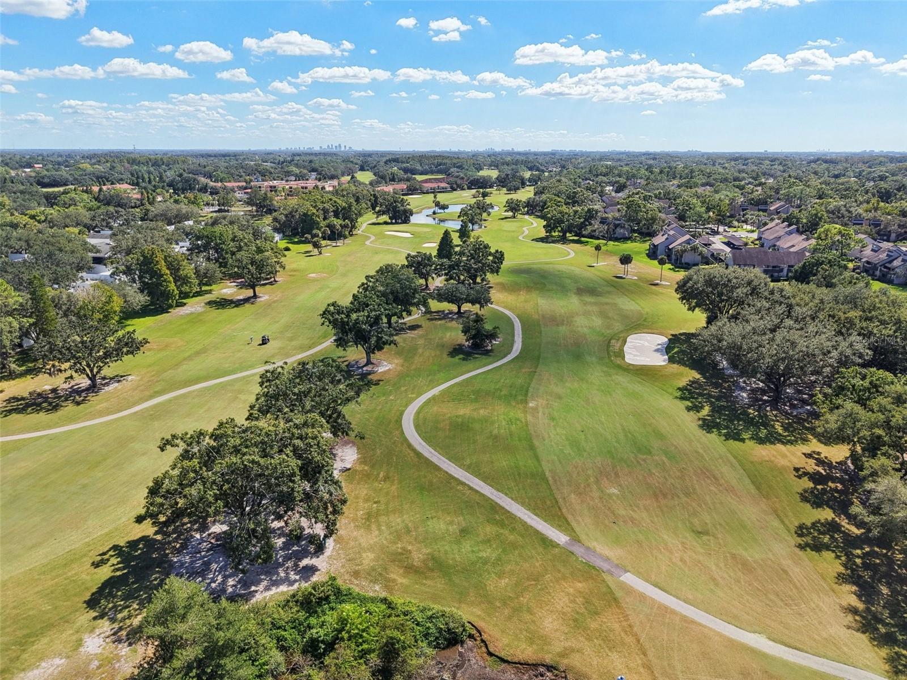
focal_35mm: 24
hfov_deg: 71.6
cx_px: 454
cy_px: 340
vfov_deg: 56.8
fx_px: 629
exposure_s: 1/5000
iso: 260
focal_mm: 8.7
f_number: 1.8
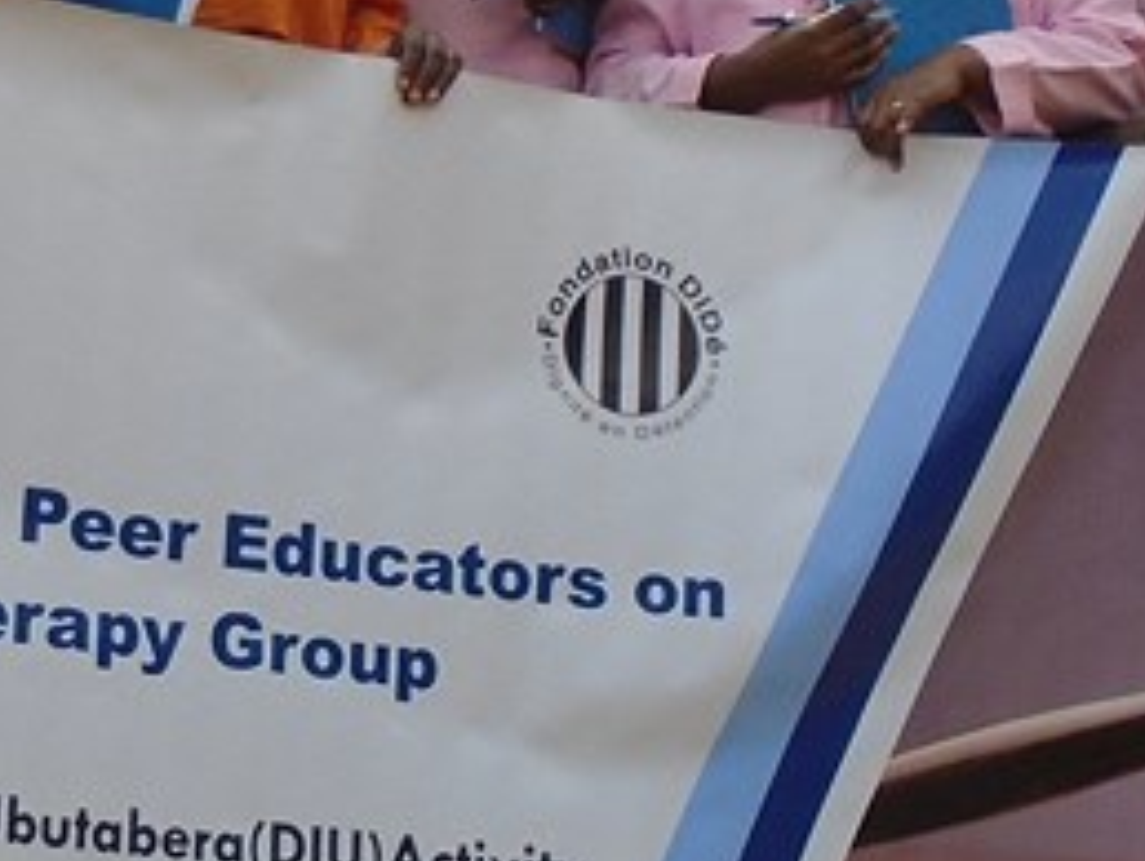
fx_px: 3410
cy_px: 315
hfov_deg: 18.9
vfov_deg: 14.4
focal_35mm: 103
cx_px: 275
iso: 100
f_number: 3.2
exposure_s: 1/500
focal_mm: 4.6
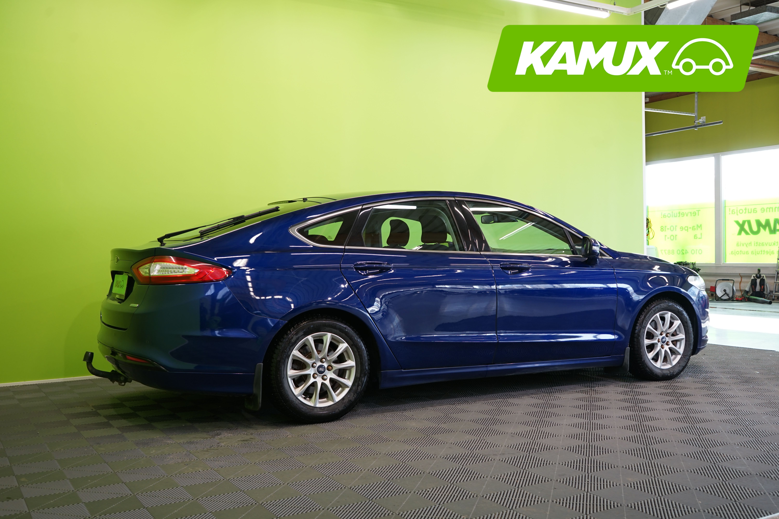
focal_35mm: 35
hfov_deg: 54.4
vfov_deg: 37.9
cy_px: 260
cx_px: 390
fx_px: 757
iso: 400
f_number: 5.6
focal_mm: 35
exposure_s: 1/30
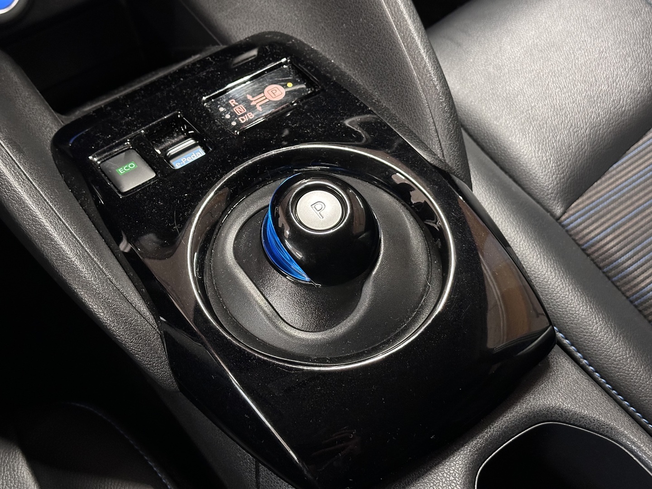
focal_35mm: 48
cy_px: 244
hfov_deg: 39.7
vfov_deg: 30.3
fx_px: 904
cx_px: 326
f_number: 1.78
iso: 640
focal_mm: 6.86
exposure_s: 1/25
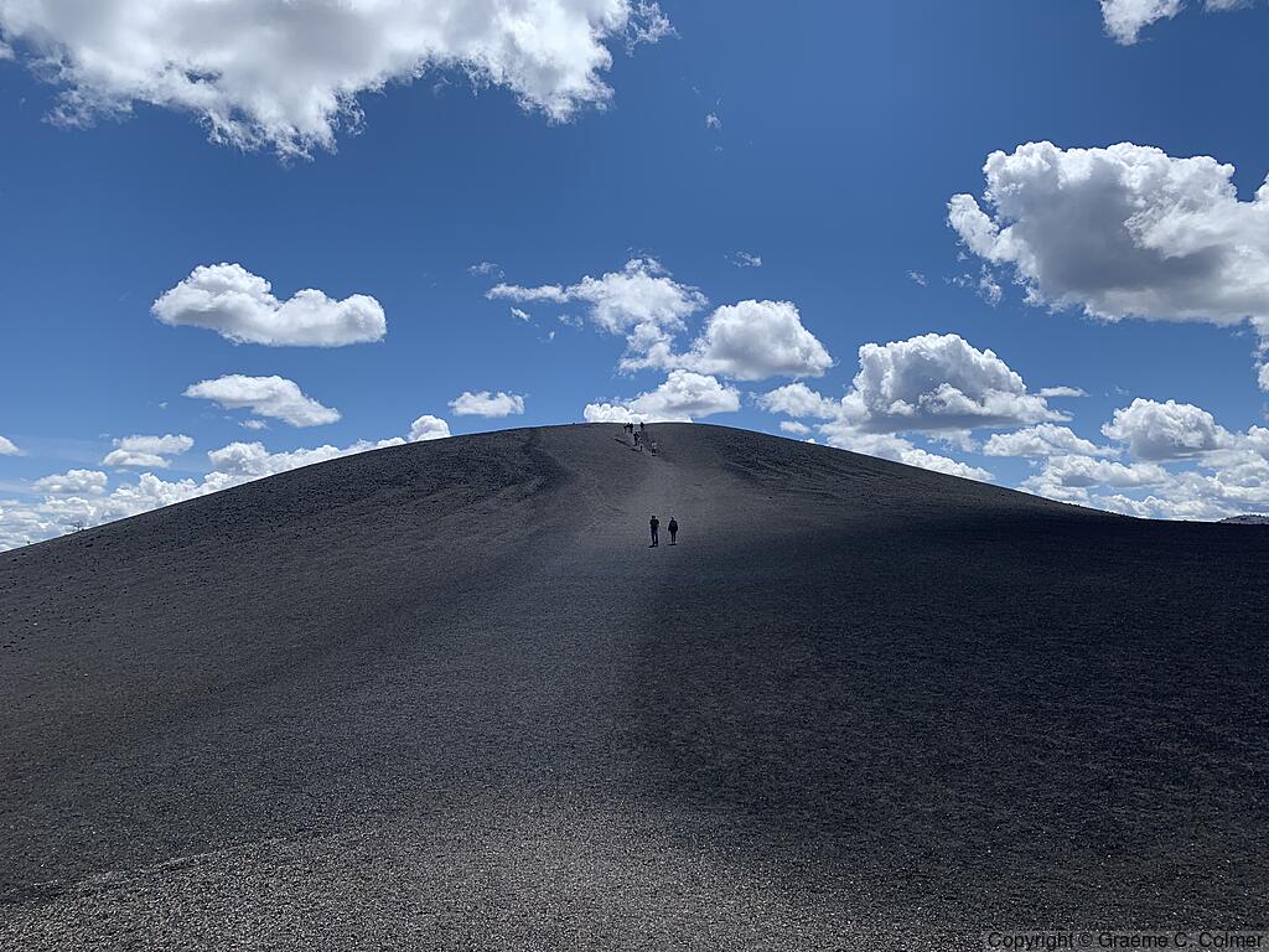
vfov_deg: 53.1
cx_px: 634
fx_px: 953
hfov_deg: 67.3
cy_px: 476
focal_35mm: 26
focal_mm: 4.25
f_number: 1.8
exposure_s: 1/3650
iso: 25
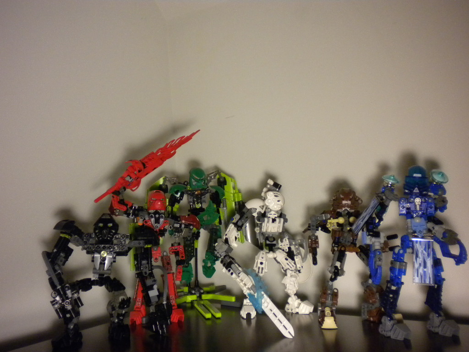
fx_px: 474
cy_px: 176
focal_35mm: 35
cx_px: 234
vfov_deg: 40.7
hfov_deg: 52.6
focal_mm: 6.3
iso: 400
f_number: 3.1
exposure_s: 1/43
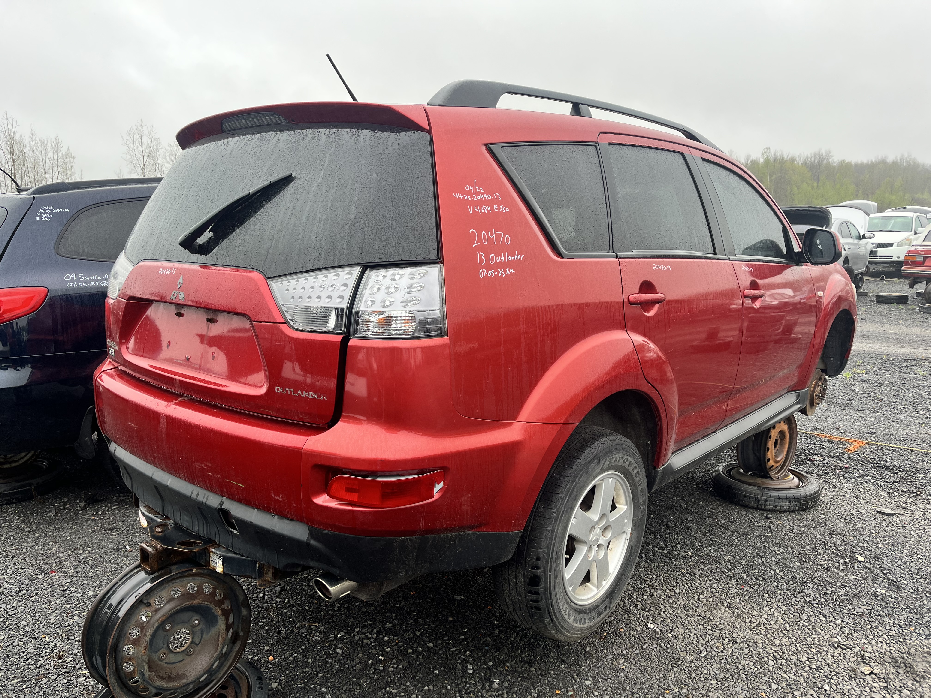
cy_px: 349
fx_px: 699
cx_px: 466
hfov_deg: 67.3
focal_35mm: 26
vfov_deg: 53.1
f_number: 1.6
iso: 50
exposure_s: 1/317
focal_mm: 5.1
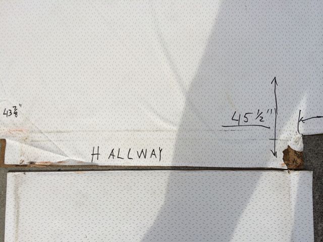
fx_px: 280
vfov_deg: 46.8
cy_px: 121
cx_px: 162
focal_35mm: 30
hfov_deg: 60.0
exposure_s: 1/4115
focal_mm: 4.12
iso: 40
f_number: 2.2
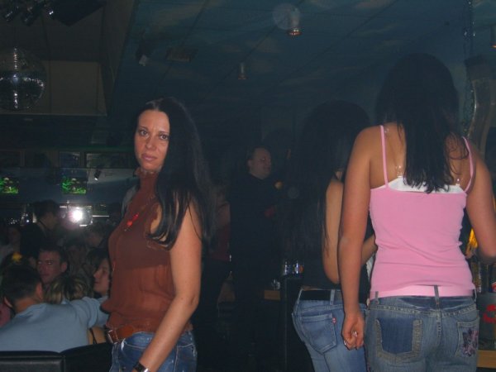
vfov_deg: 25.7
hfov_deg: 33.8
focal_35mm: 57
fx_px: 817
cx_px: 248
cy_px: 186
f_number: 3.6
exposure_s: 1/60
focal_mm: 11.8
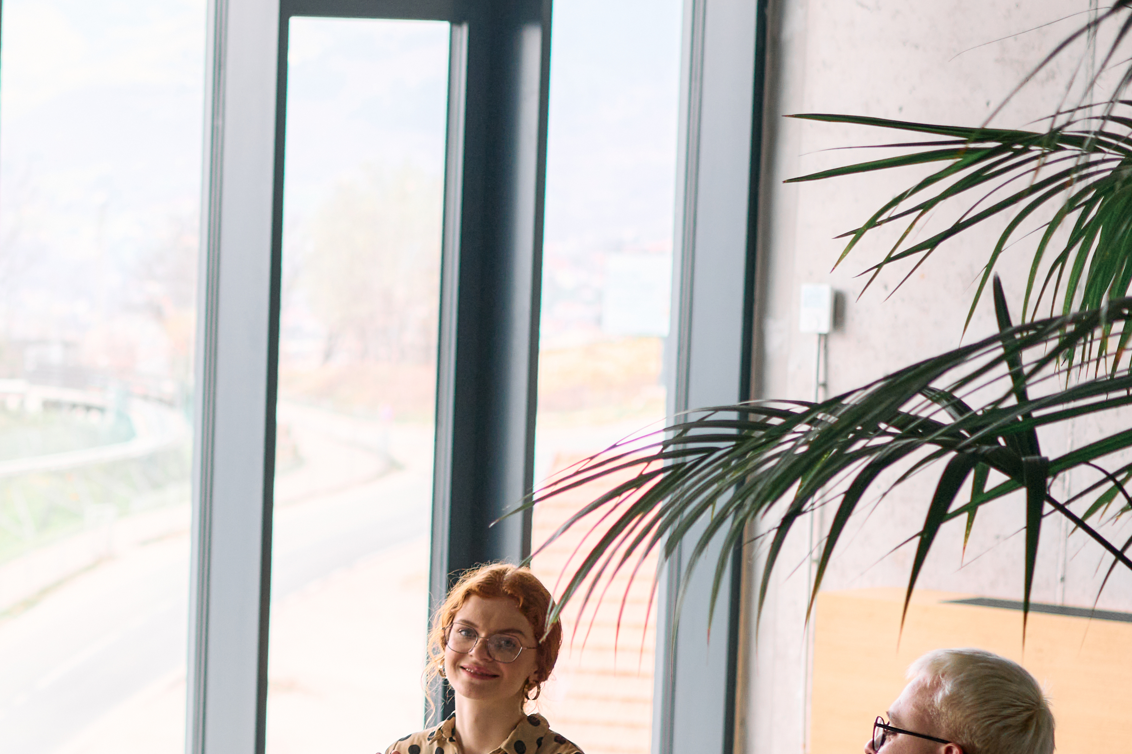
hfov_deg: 12.4
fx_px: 5031
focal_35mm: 160
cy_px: 793
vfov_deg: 8.5
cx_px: -404
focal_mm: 55
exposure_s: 1/320
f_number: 2.8
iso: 200
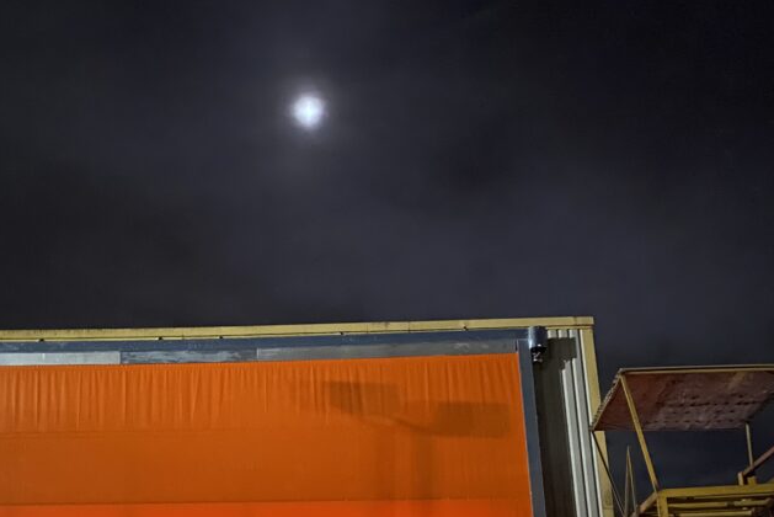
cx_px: 213
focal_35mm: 44
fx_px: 946
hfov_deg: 43.3
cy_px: 471
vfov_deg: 29.2
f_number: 1.8
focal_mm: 4.25
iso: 1600
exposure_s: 1/14
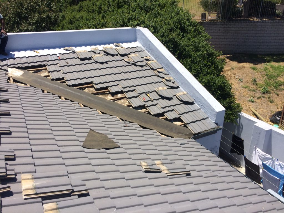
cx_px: 142
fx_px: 238
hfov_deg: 61.7
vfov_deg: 48.2
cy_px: 106
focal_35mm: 29
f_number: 2.2
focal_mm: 4.15
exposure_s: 1/2283
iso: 32
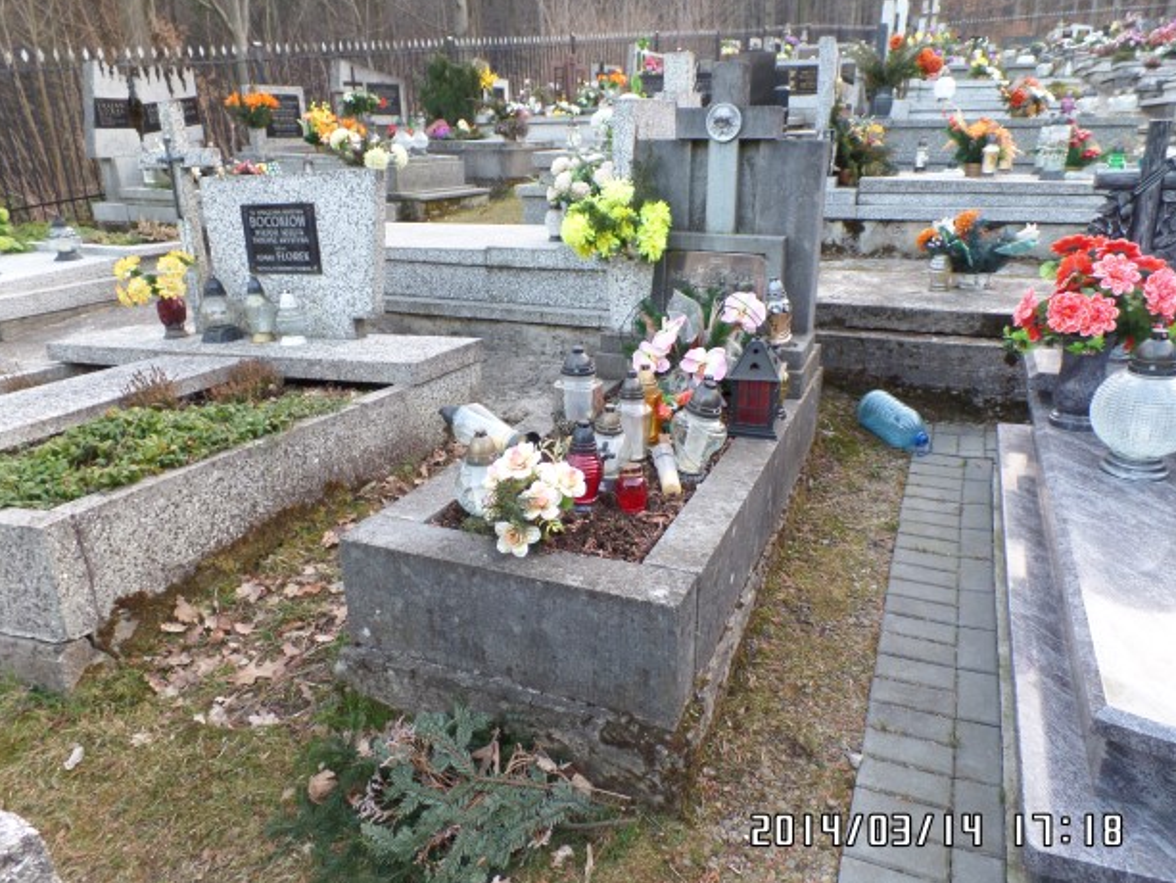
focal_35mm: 24
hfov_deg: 71.6
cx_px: 597
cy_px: 436
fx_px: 816
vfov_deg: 56.8
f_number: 2.8
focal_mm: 4.1
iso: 120
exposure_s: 1/30
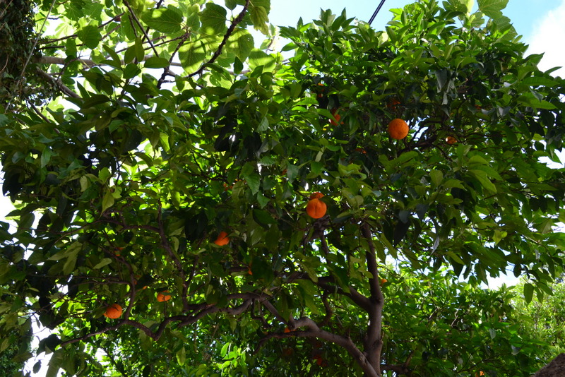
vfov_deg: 36.9
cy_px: 188
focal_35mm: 36
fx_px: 565
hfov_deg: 53.1
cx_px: 282
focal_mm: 24
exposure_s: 1/100
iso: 400
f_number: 9
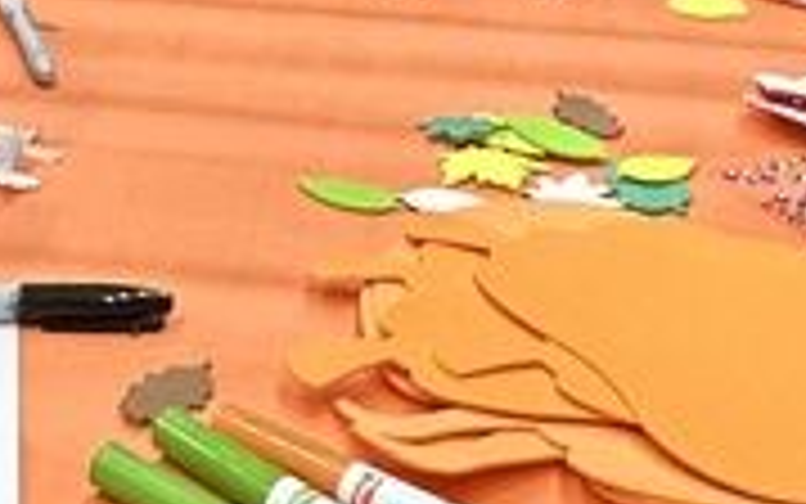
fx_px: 1868
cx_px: 113
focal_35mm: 85
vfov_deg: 14.6
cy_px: -171
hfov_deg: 23.8
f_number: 2.2
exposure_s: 1/60
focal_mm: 2.22
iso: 640
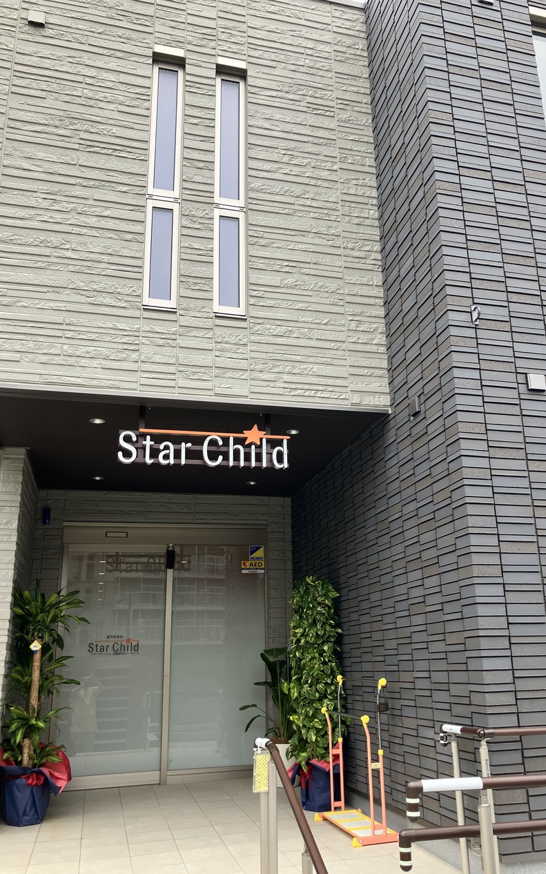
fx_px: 714
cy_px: 440
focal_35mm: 30
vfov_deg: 62.9
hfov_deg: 41.8
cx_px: 304
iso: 32
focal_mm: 3.99
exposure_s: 1/684
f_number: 1.8
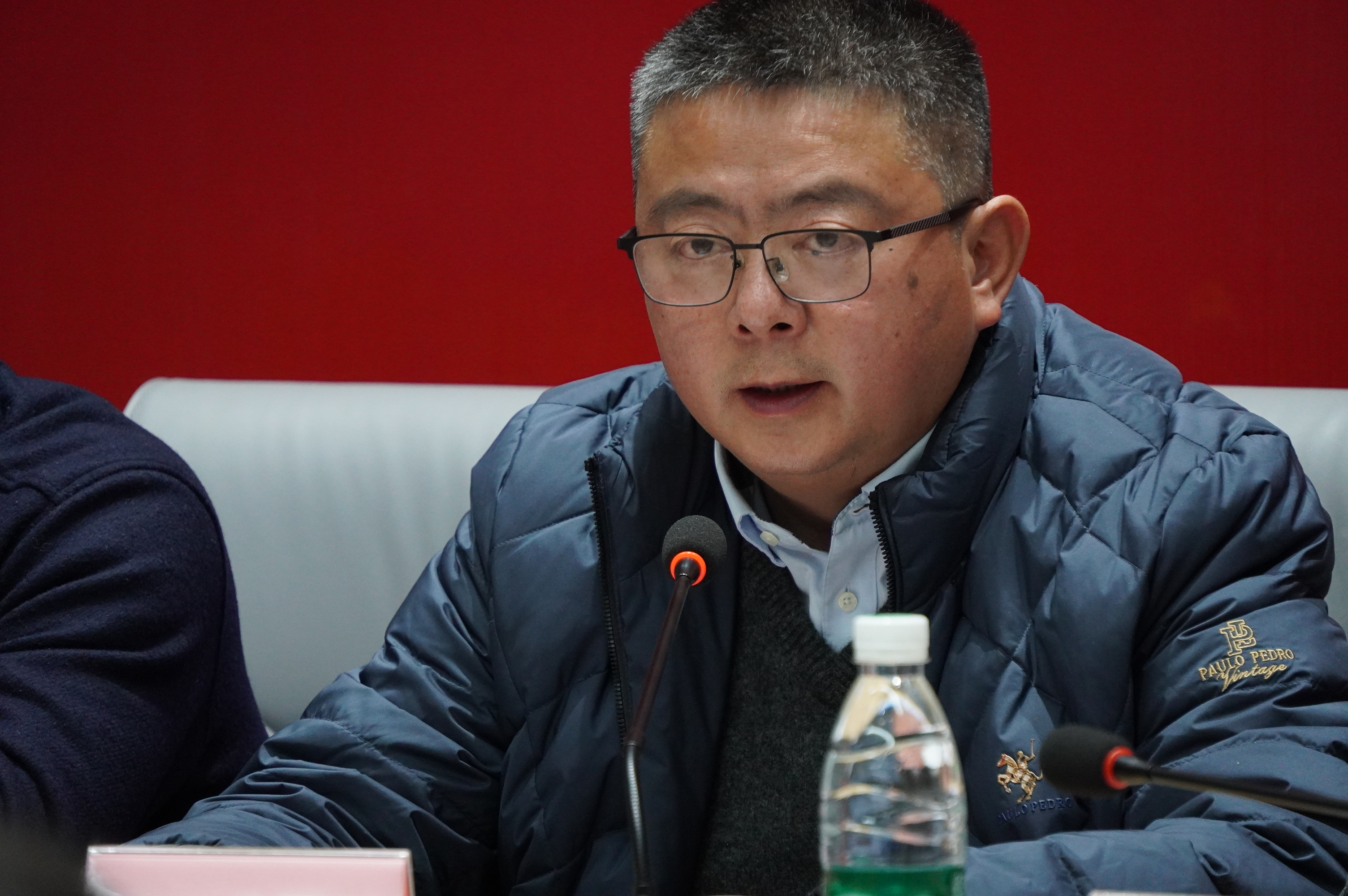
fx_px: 10999
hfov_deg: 7.0
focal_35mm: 294
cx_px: 674
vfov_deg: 4.7
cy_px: 448
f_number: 6.3
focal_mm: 196
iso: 2500
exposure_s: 1/125
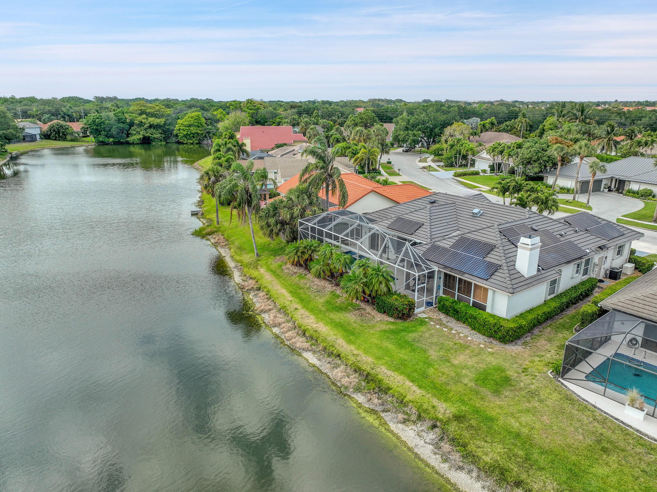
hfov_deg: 71.6
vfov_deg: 56.8
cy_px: 246
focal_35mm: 24
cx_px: 328
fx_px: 455
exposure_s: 1/1250
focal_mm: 12.3
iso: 170
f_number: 2.8
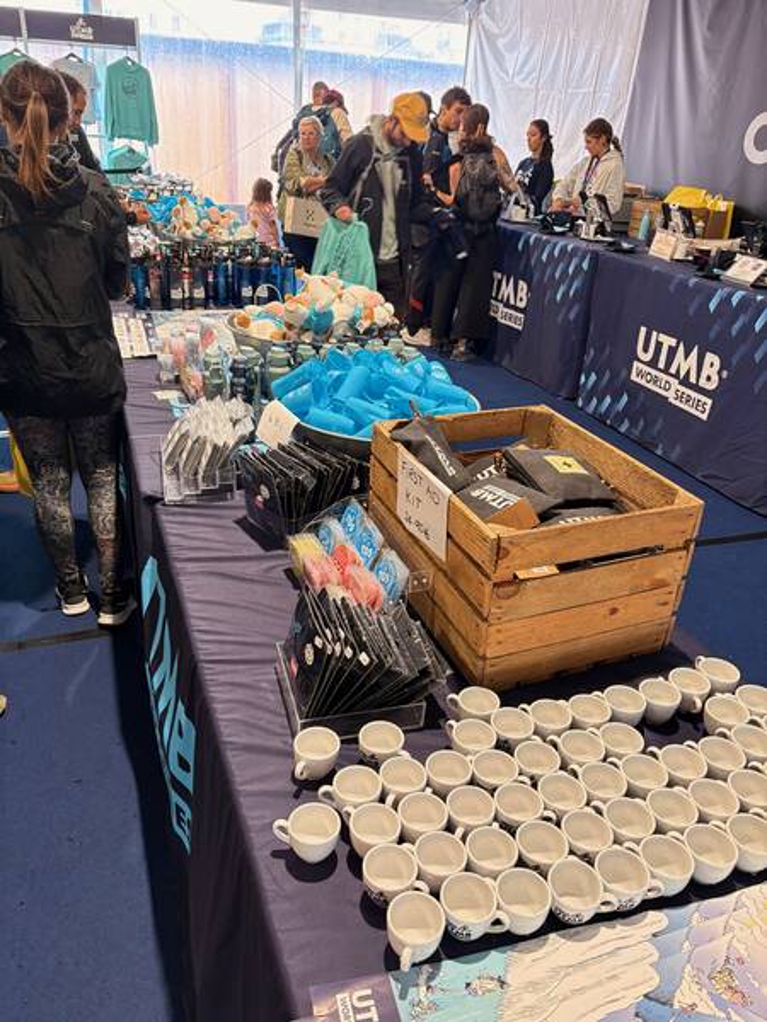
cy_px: 511
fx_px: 768
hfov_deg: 53.1
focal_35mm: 26
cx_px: 384
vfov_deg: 67.3
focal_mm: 5.96
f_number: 1.6
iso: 320
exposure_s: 1/50
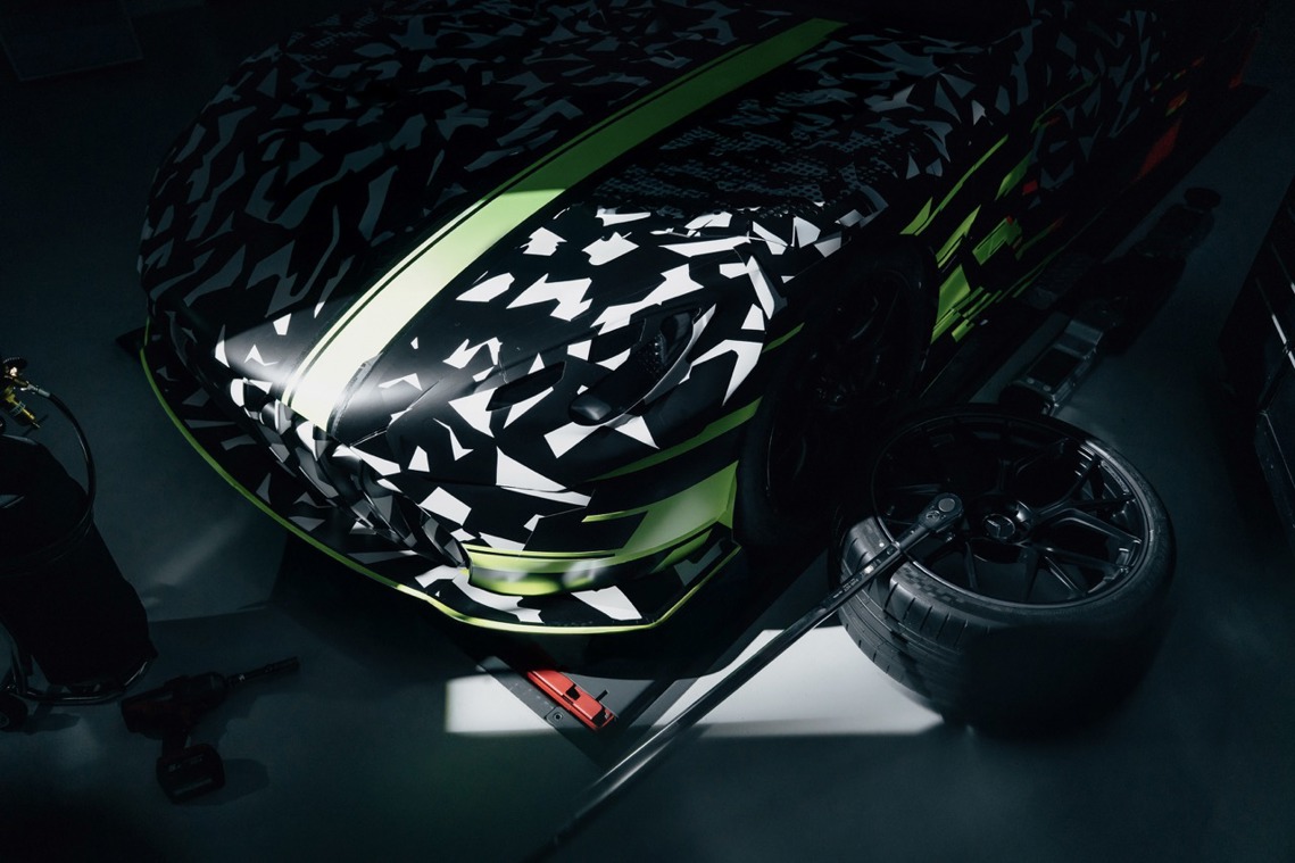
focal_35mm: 26
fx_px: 935
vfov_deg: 49.5
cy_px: 432
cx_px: 648
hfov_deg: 69.4
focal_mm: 26
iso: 1600
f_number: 3.2
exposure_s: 1/80
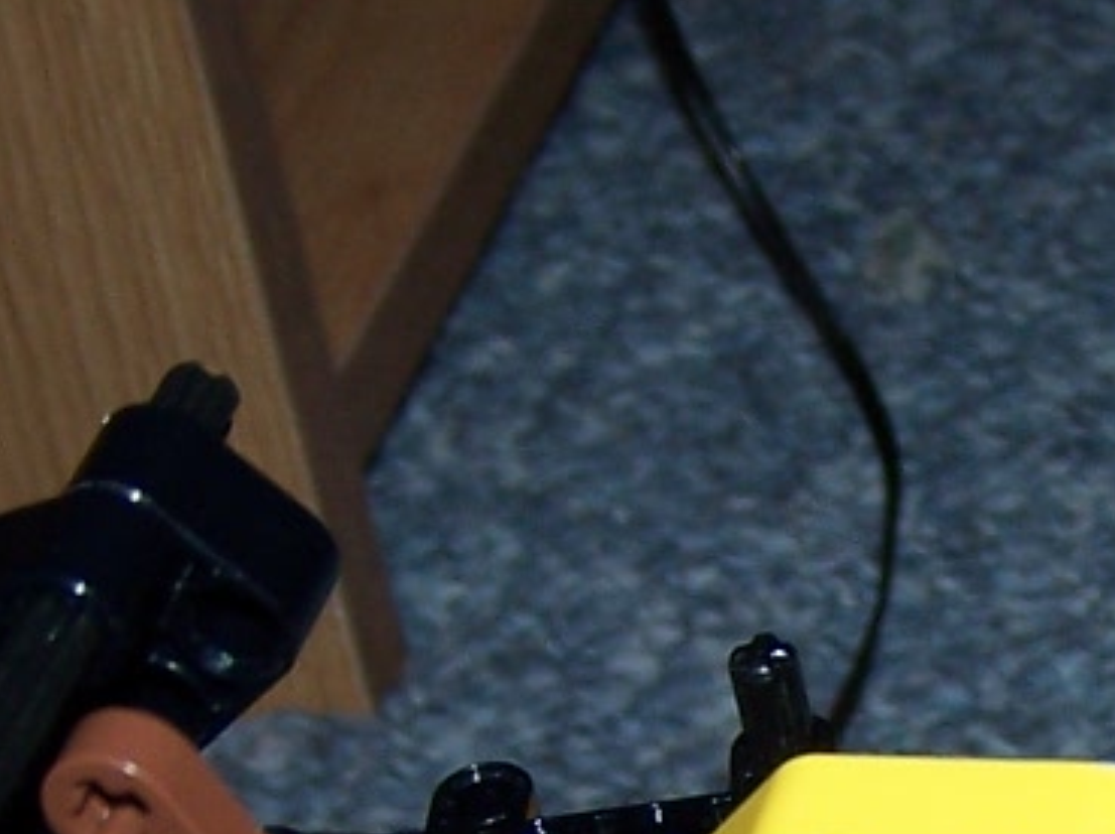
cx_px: 1245
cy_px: 1127
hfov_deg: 12.1
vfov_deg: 9.1
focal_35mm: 160
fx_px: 5149
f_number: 2.8
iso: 80
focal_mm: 6.3
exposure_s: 1/60
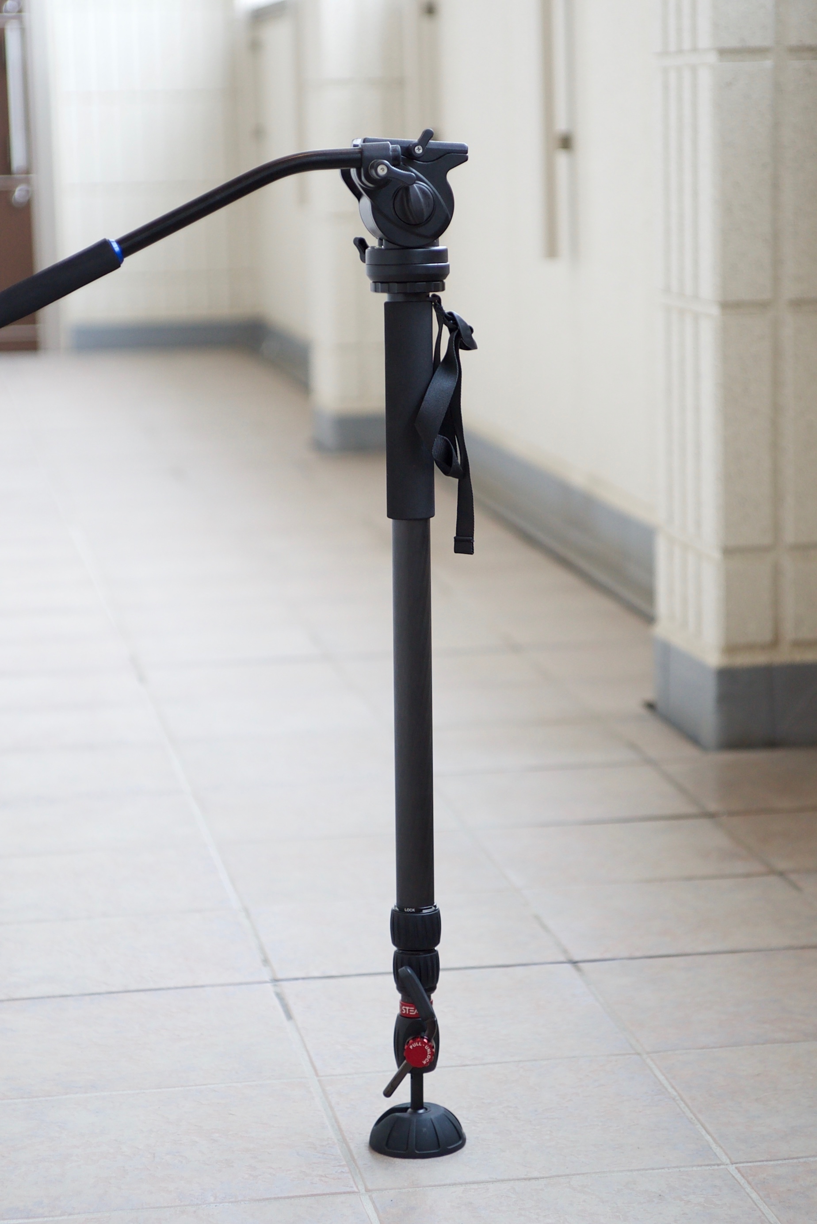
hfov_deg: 15.2
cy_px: 612
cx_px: 408
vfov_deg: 22.6
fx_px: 3060
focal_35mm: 90
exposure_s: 1/125
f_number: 2.8
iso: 800
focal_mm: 60
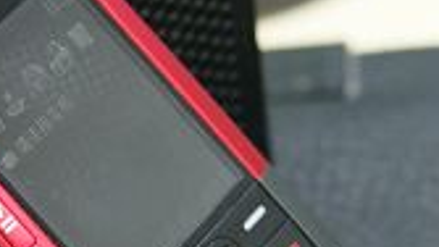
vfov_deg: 5.2
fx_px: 2736
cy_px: 239
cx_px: 158
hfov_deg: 9.2
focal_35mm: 235
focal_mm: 50
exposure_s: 1/15
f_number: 4.5
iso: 800
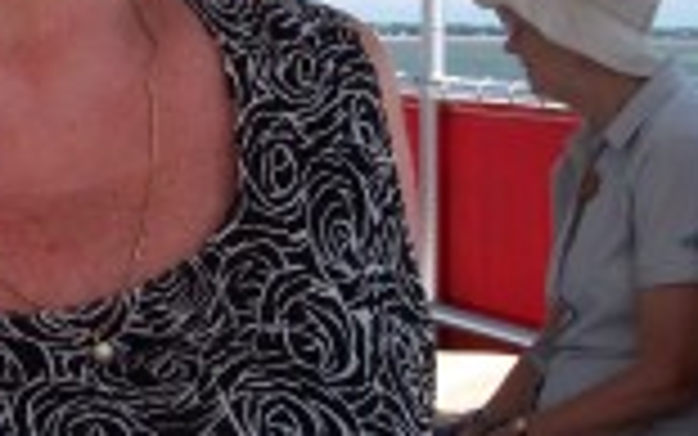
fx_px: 2226
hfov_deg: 17.2
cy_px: -103
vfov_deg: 11.0
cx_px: -63
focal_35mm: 117
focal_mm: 8
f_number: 4.8
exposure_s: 1/500
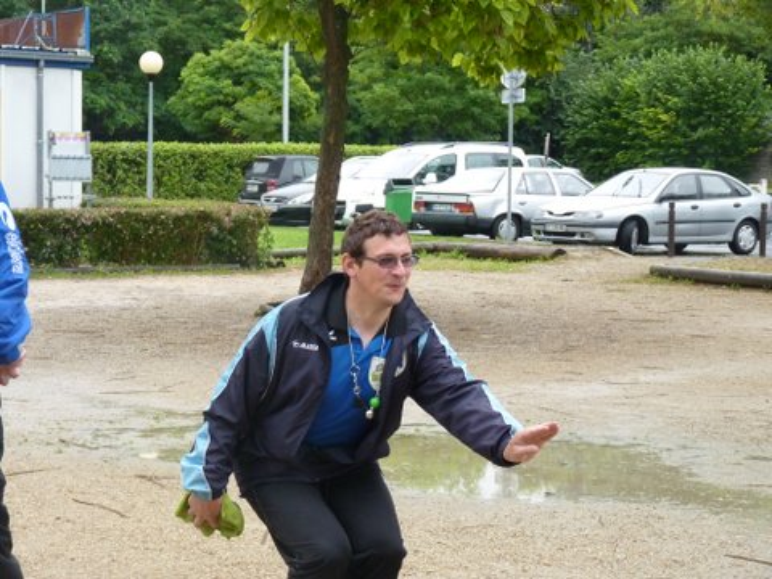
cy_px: 290
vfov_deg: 16.2
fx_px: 2029
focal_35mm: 91
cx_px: 386
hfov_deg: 21.5
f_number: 3.4
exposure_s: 1/500
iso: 320
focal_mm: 16.1
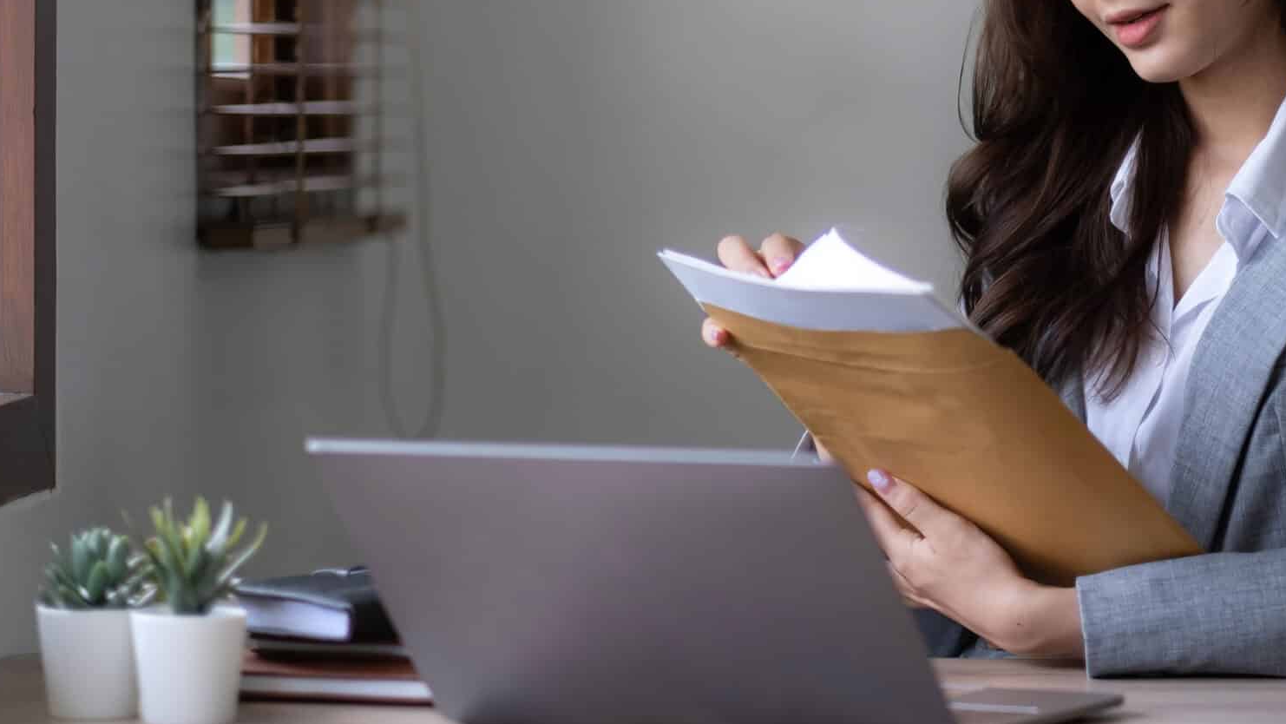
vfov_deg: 8.0
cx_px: 961
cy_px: 67
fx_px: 5184
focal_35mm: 152
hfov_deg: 14.1
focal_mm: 56
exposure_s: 1/1000
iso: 160
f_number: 1.2
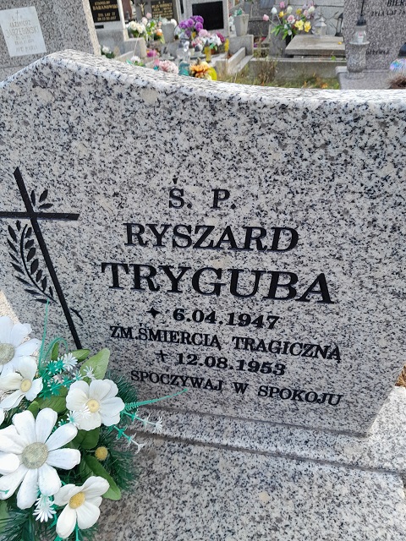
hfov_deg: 51.4
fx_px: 422
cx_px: 203
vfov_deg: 65.3
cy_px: 270
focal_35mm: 27
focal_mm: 4
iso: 40
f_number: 1.8
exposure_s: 1/50
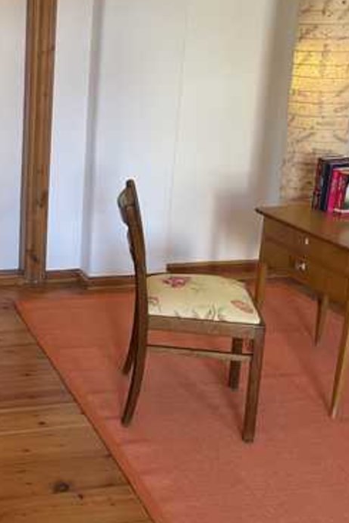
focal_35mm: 47
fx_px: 683
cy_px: 210
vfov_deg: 41.7
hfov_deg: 26.5
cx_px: -31
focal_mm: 4.2
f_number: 1.6
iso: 160
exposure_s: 1/50
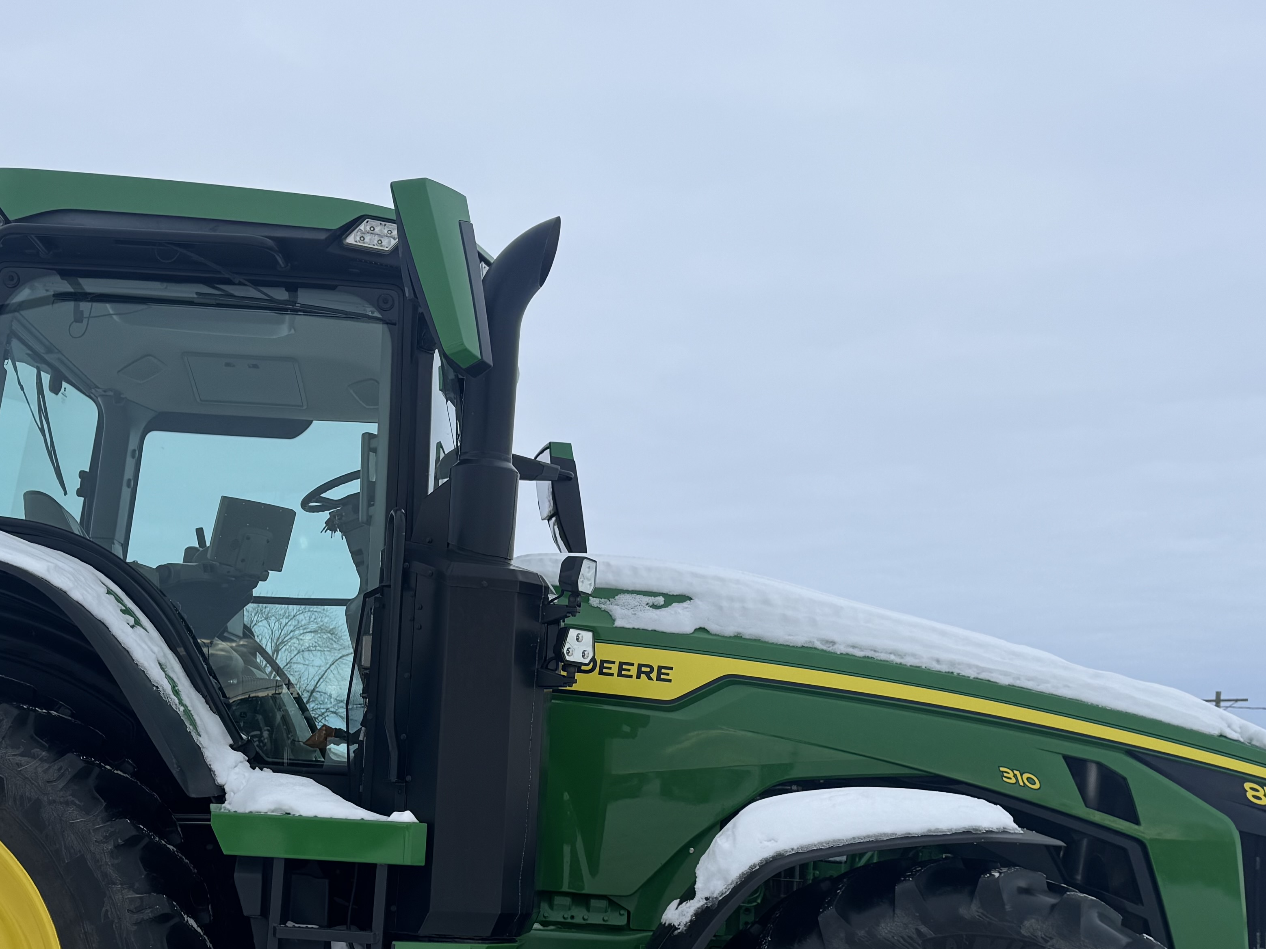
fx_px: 1609
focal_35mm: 44
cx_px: 490
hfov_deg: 42.7
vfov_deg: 32.1
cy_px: 739
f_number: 1.78
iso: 80
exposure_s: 1/2252
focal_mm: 6.76
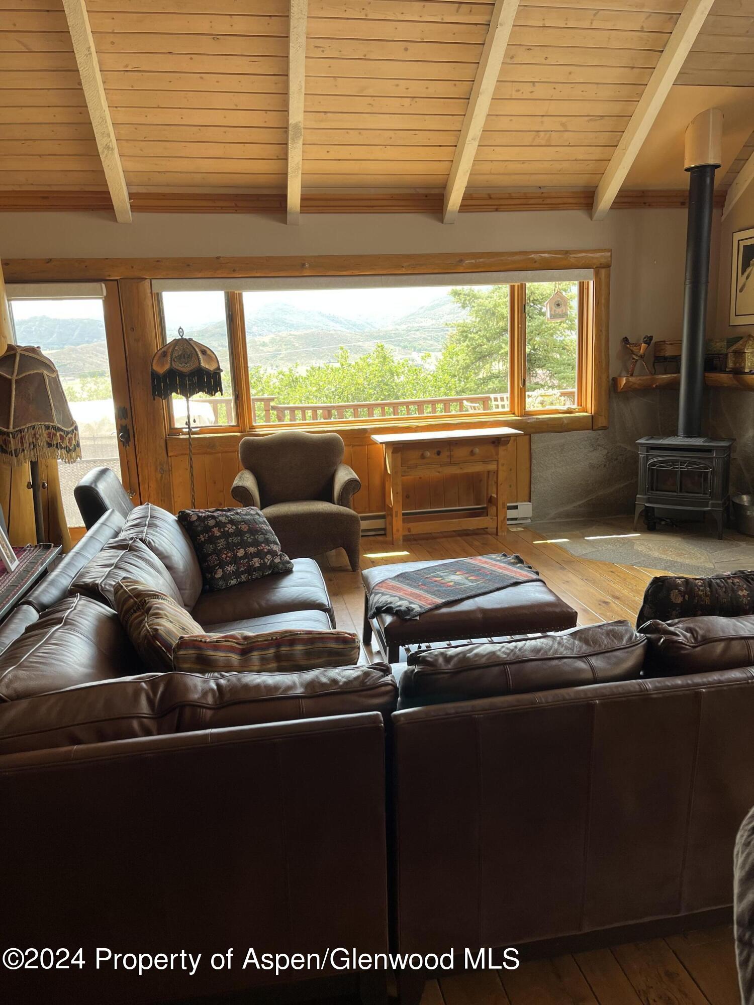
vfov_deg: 67.3
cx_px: 377
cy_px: 502
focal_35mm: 26
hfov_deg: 53.1
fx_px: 755
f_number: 1.6
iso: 64
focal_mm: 5.1
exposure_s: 1/121
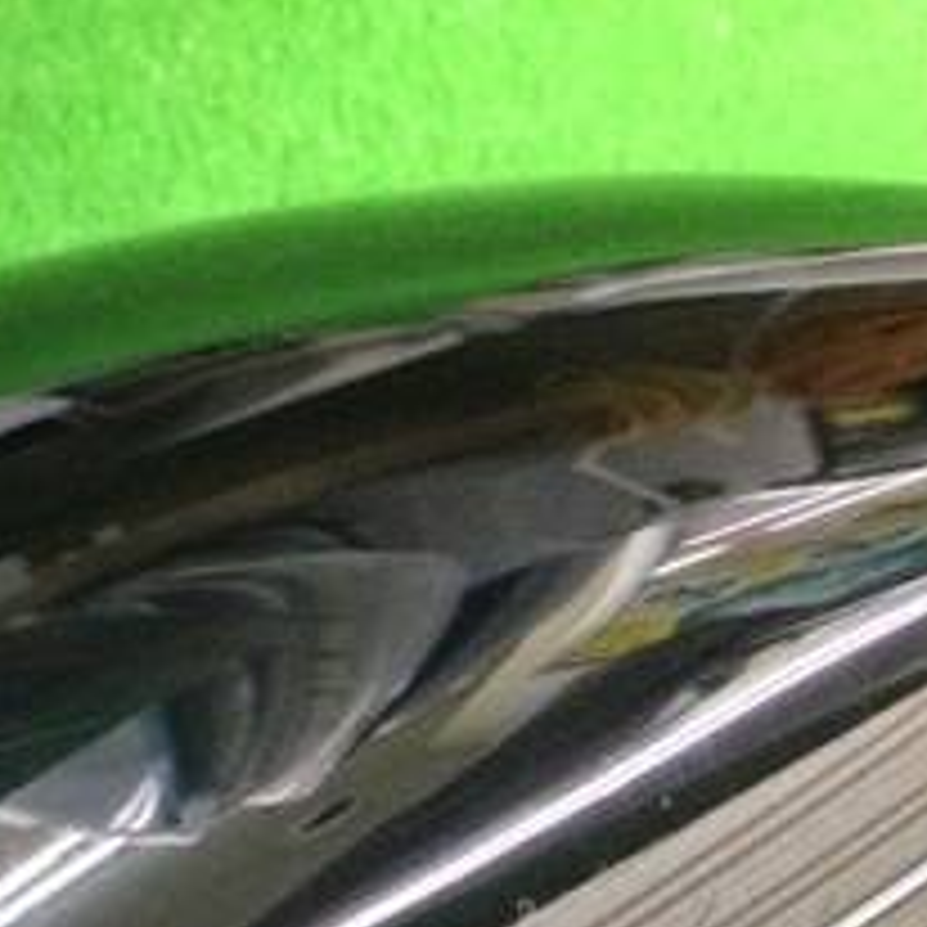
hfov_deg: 19.7
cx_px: -40
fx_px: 2575
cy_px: 1071
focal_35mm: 85
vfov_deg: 19.4
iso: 200
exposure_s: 1/15
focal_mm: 3.3
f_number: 2.4
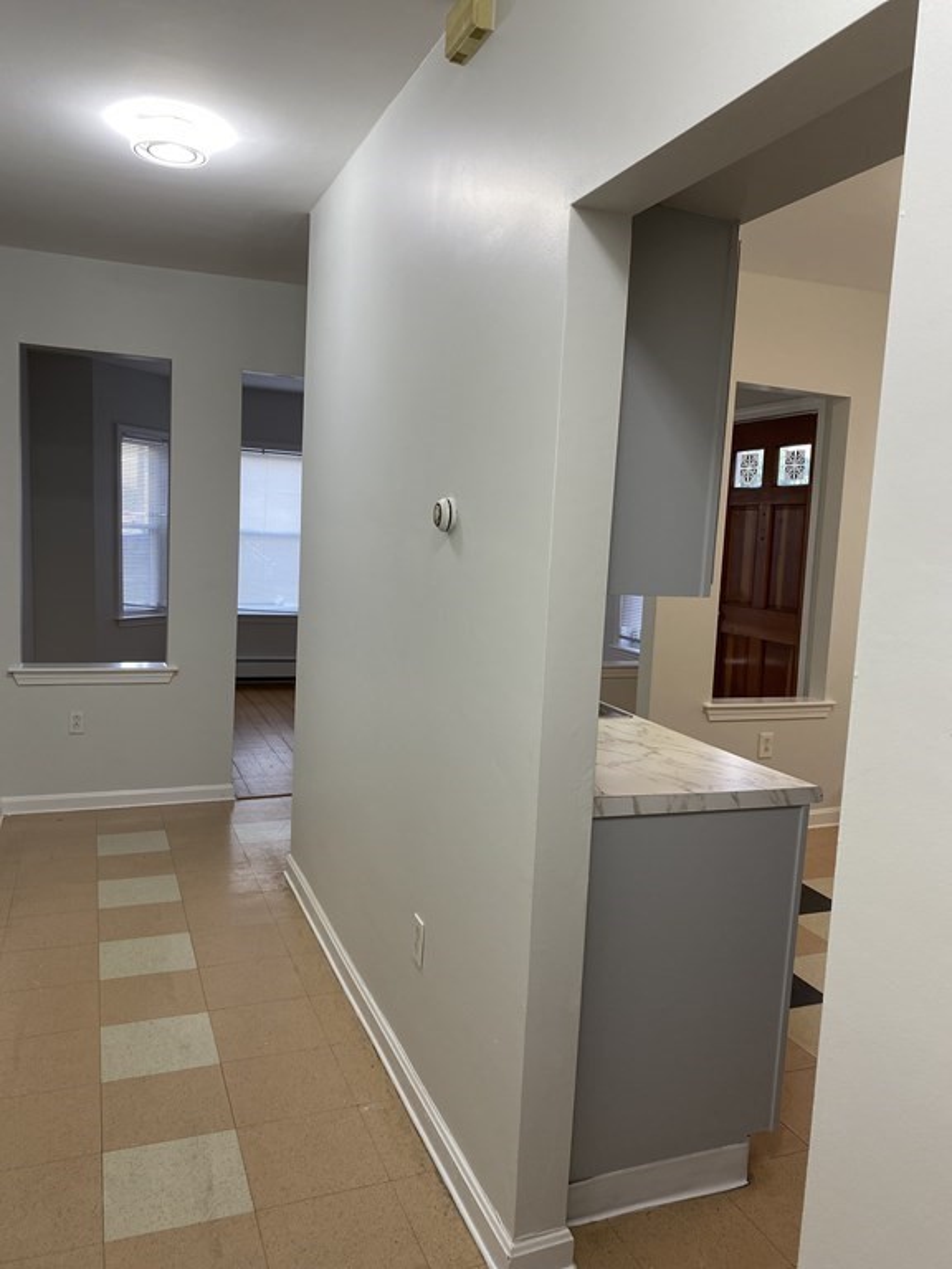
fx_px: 953
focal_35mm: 26
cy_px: 634
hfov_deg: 53.1
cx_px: 476
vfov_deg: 67.3
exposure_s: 1/60
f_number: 1.8
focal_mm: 4.25
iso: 64
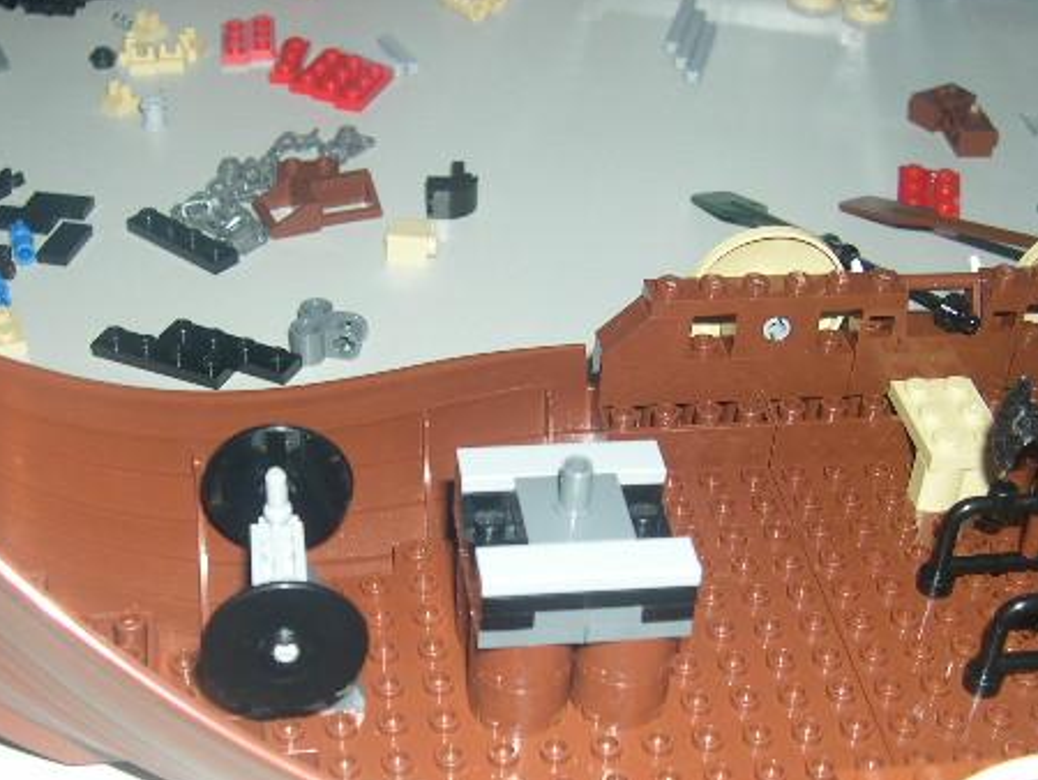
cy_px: 538
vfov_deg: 26.9
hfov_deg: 35.4
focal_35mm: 54
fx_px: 1620
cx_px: 418
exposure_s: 1/60
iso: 100
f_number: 2.8
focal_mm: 8
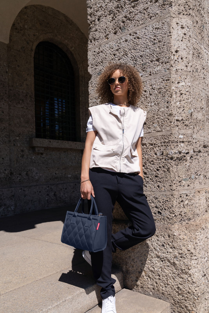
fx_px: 252
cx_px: 104
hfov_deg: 45.0
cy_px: 156
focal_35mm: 29
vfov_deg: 63.7
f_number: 6.3
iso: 200
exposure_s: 1/1250
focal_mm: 29
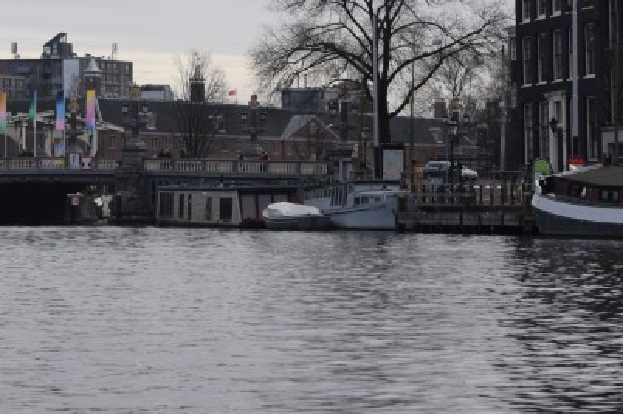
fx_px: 2645
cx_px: 245
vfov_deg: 8.9
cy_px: 88
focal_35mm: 153
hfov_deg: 13.4
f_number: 6.3
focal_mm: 40
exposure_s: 1/250
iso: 200
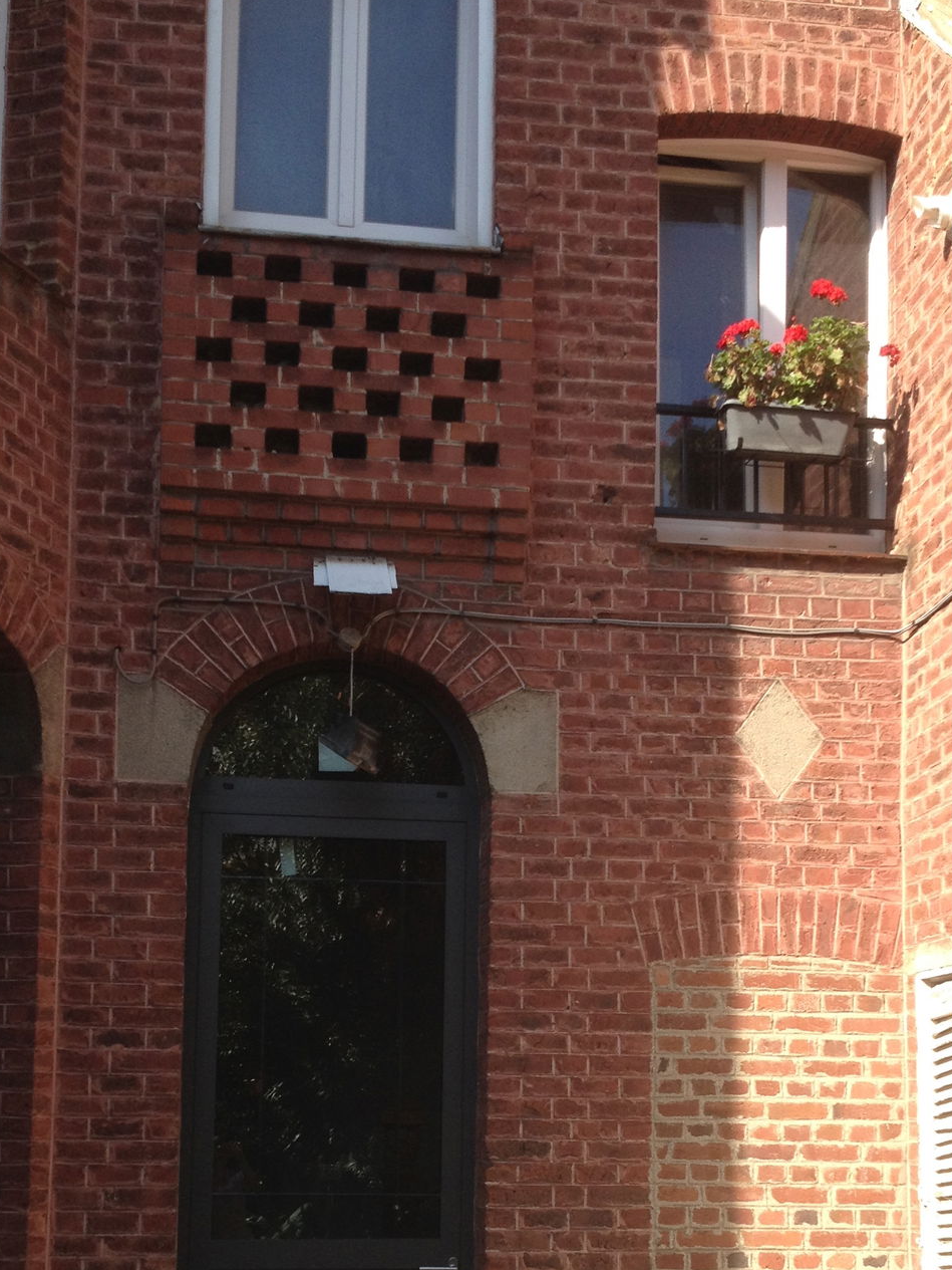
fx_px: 2163
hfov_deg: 24.8
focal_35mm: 59
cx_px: 516
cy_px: 936
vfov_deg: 32.2
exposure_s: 1/681
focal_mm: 4.28
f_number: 2.4
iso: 50
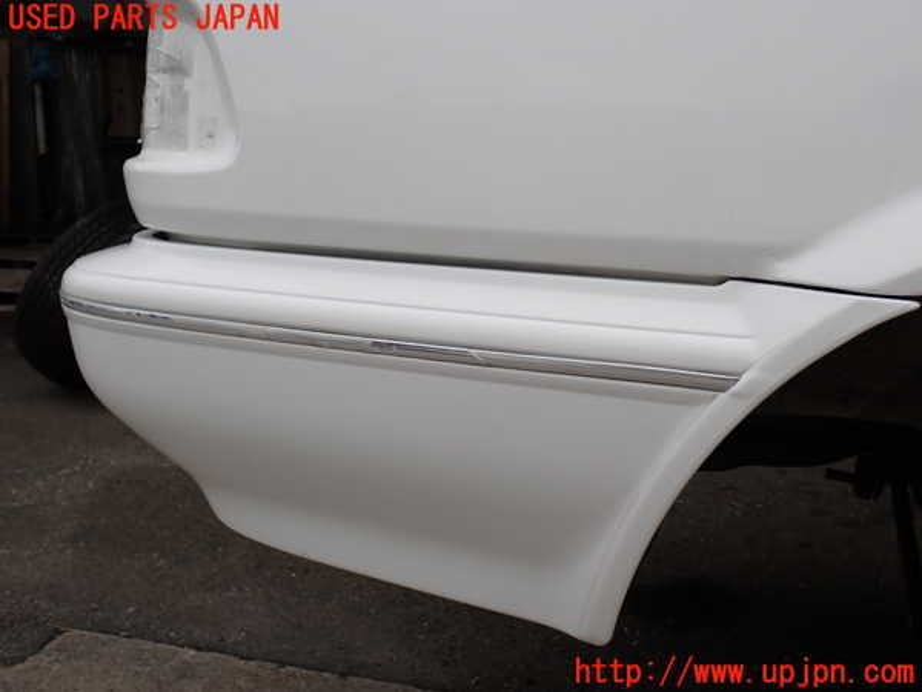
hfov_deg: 49.0
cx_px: 461
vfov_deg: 37.7
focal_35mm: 38
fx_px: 1012
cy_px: 346
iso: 100
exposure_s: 1/640
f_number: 3.5
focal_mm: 6.83
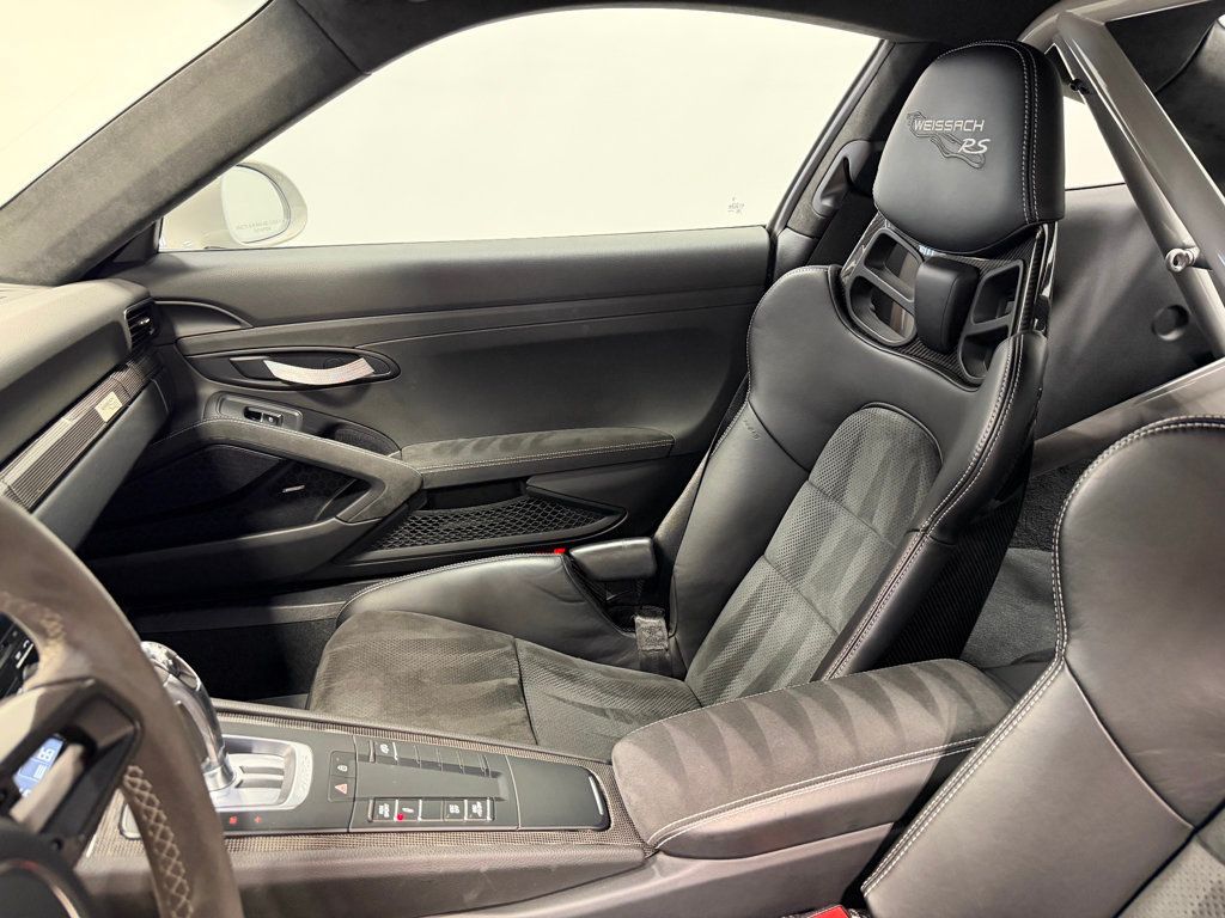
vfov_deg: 56.8
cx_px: 612
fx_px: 849
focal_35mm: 24
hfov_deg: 71.6
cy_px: 459
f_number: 1.78
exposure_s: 1/60
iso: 500
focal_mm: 6.76
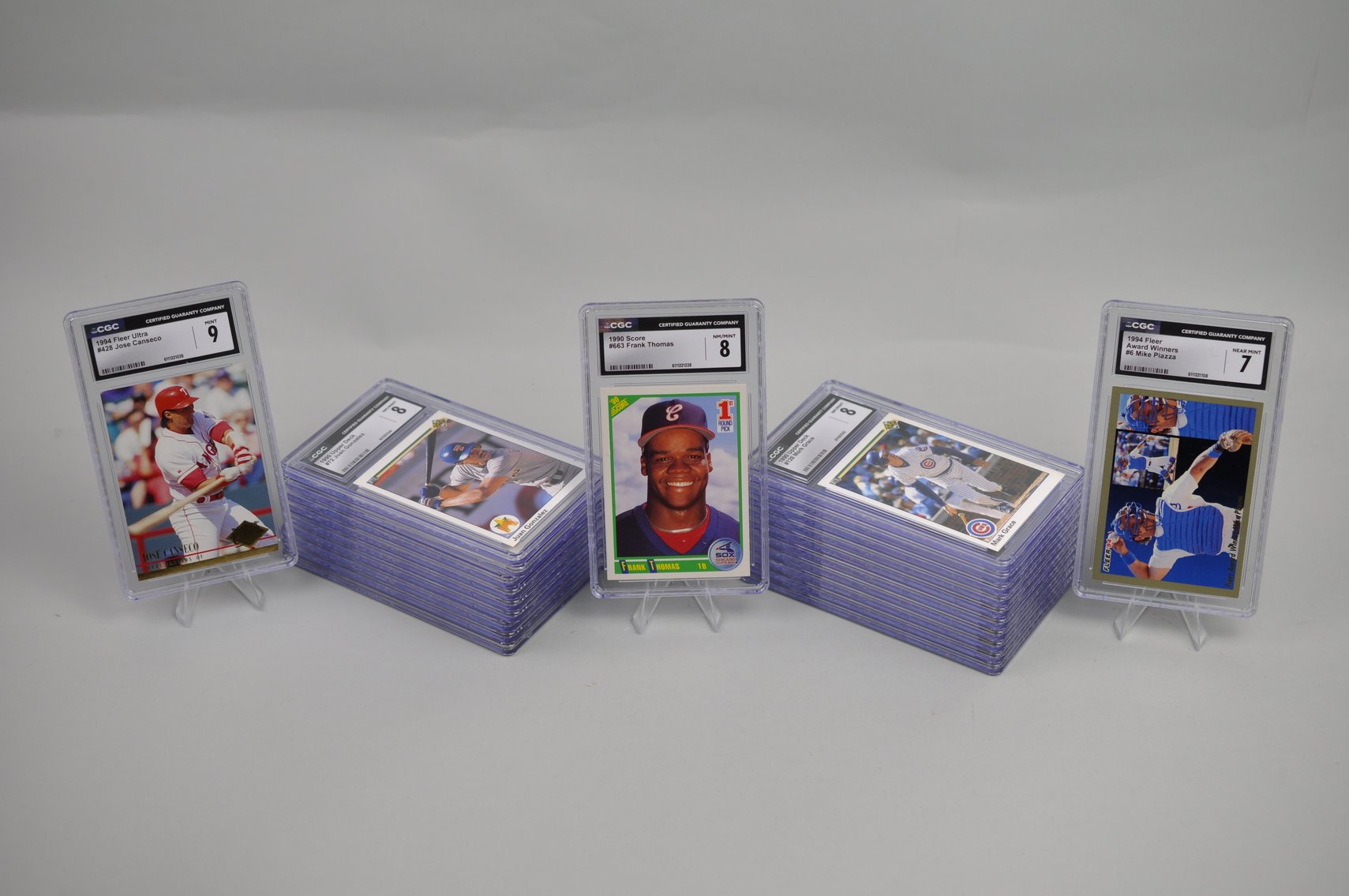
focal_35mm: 60
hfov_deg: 33.4
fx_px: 2246
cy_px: 448
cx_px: 674
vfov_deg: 22.6
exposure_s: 1/80
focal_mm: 40
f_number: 4.5
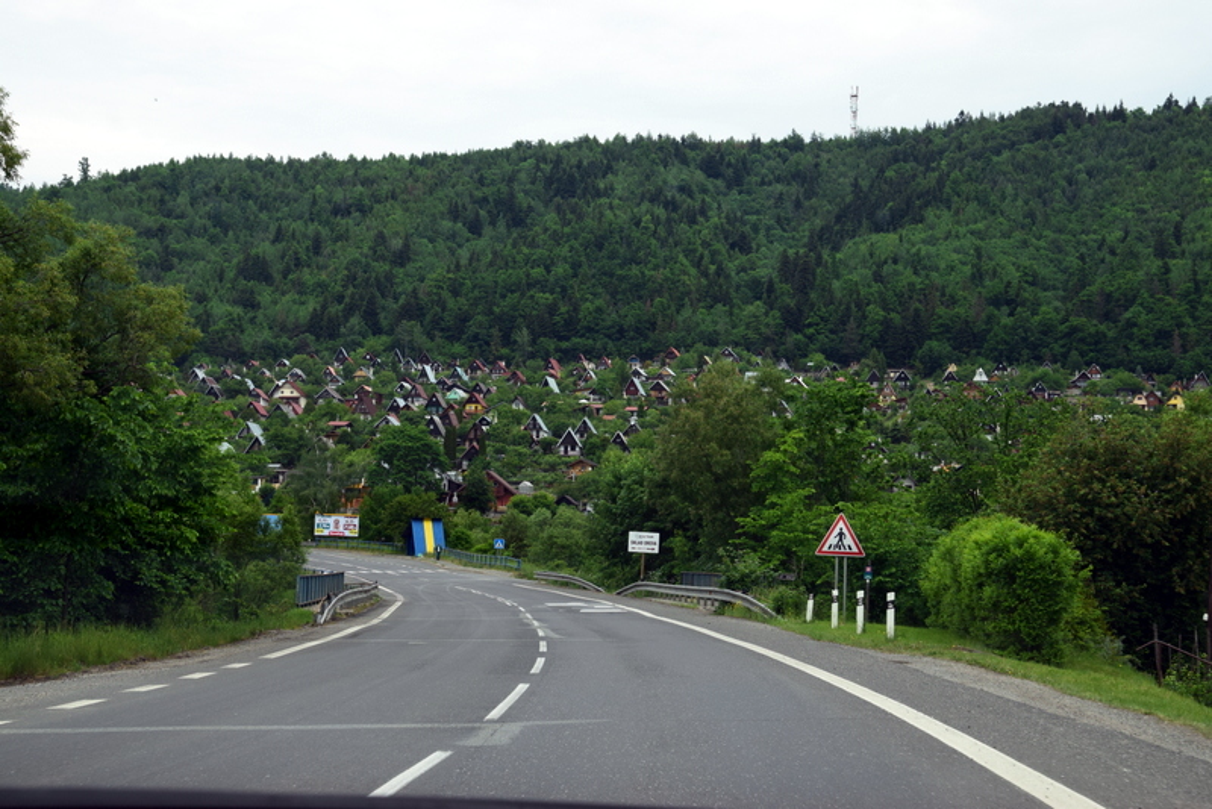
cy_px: 404
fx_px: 2021
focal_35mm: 60
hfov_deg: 33.4
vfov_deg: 22.6
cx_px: 606
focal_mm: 40
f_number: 10
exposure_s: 1/320
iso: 400
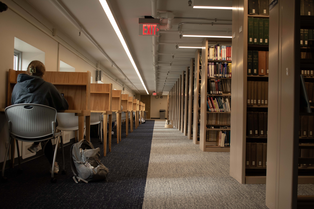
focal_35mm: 38
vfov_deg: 35.5
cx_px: 157
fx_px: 327
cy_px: 104
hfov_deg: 51.3
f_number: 4
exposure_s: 1/80
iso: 400
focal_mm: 25
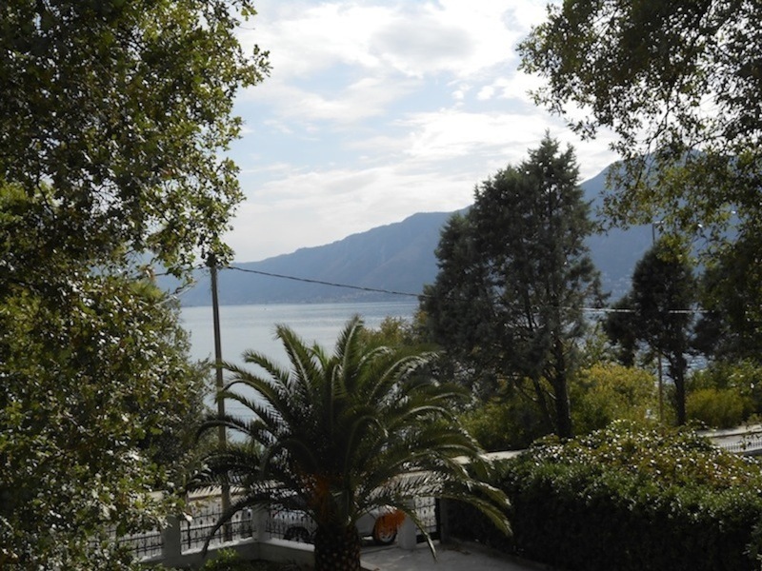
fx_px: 969
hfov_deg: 42.9
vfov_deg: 32.9
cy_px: 286
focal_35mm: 44
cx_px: 381
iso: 80
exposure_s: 1/800
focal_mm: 7.8
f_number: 4.5
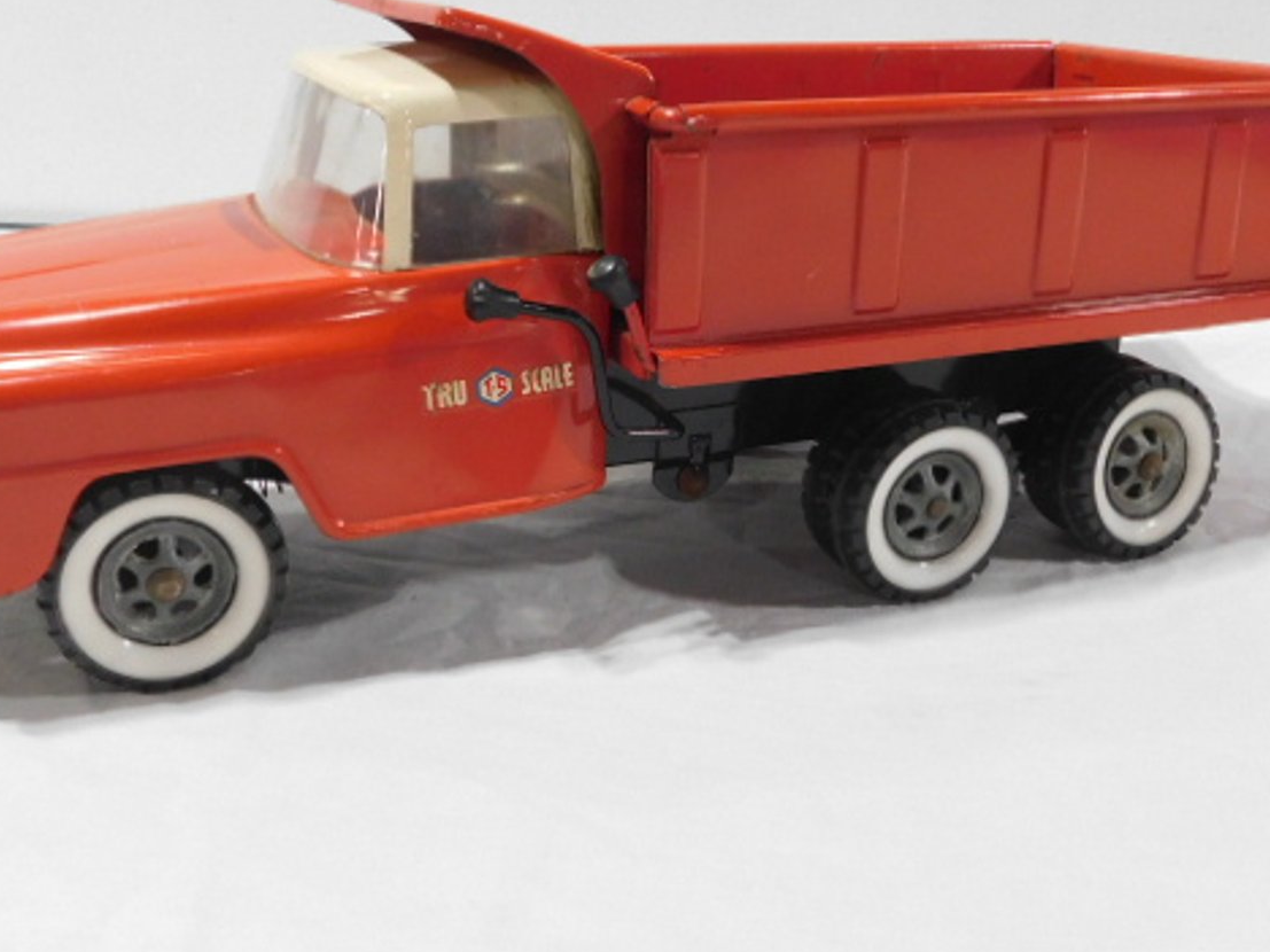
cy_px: 361
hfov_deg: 45.8
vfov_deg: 35.0
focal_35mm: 41
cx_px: 633
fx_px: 1504
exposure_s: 1/30
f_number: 3.2
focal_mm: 5.3
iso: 280
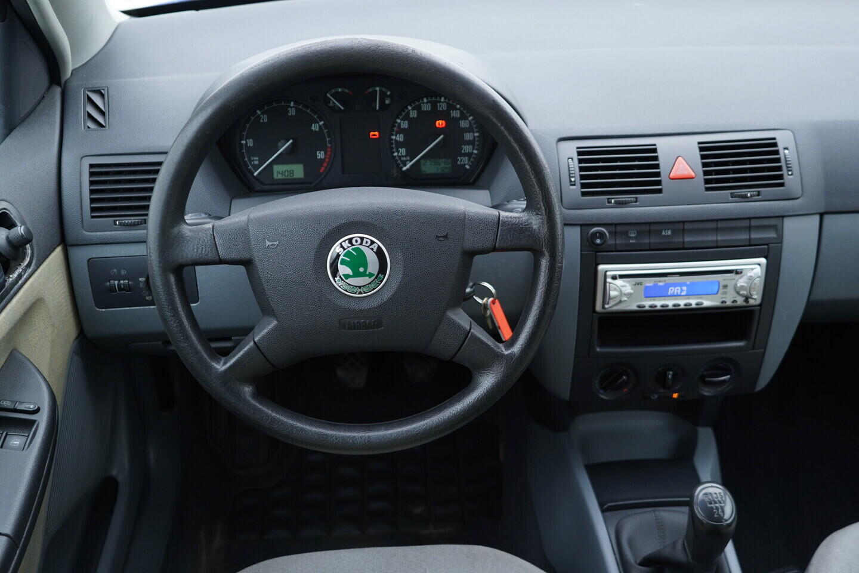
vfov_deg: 36.9
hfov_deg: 53.1
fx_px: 859
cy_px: 286
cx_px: 430
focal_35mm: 36
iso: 250
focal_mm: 24
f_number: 2.8
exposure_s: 1/40
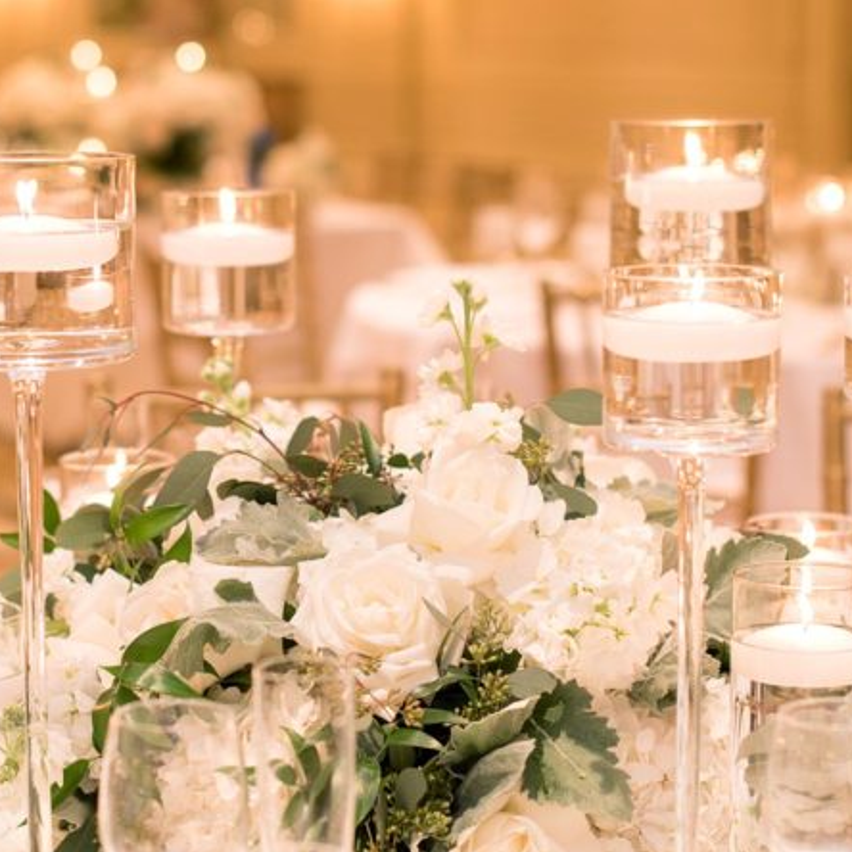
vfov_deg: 17.7
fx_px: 2729
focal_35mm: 98
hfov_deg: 17.7
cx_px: 335
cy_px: 367
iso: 500
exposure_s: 1/100
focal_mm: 50
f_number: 2.5
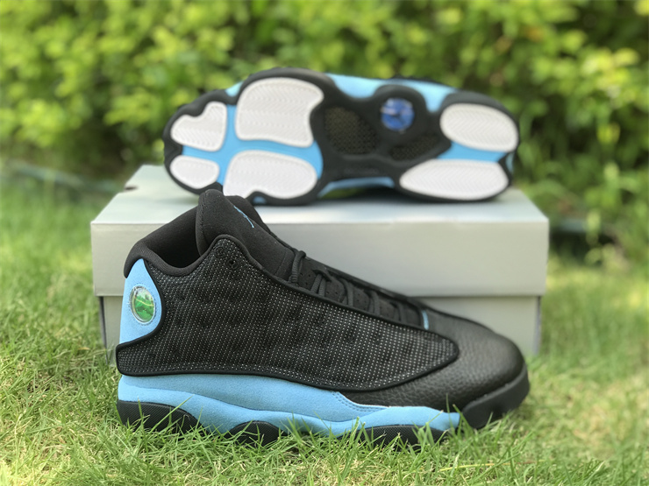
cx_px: 324
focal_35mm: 57
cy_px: 243
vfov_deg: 25.7
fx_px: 1069
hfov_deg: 33.8
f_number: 2.8
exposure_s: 1/100
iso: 20
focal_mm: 6.6
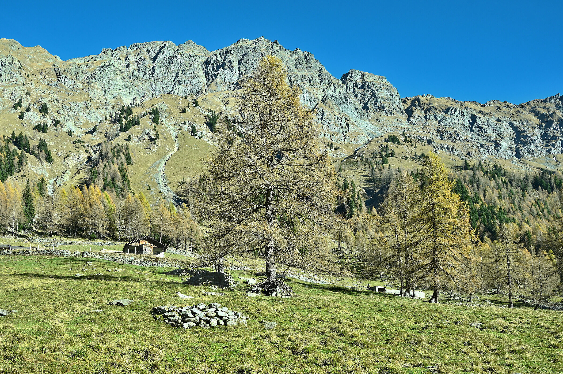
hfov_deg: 57.3
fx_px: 516
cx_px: 282
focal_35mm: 33
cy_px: 187
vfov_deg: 39.9
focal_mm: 33
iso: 100
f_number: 8
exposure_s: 1/250
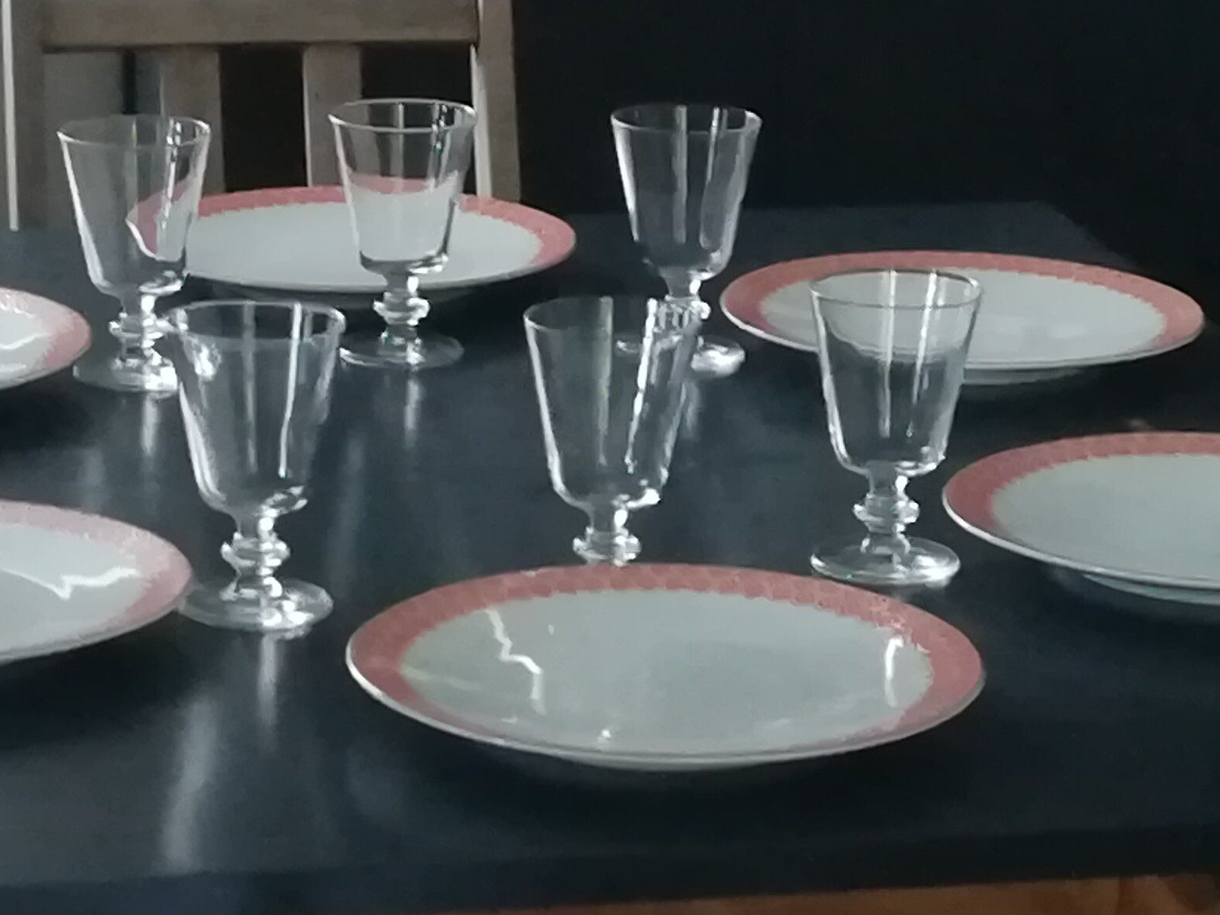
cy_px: 584
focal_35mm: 124
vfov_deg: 11.9
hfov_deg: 15.9
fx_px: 4370
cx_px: 427
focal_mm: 3.83
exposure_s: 1/20
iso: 640
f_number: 2.2
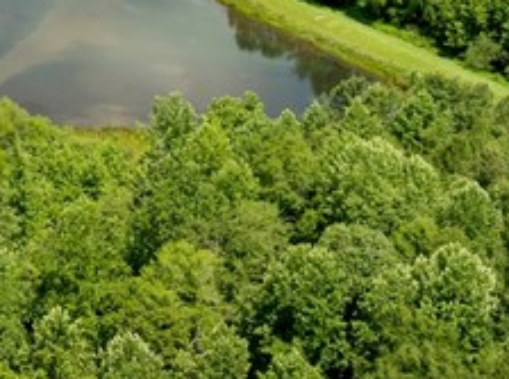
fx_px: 1614
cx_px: -153
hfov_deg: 16.9
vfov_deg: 12.8
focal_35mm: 110
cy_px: -178
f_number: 7.1
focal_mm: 12.29
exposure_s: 1/320
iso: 100
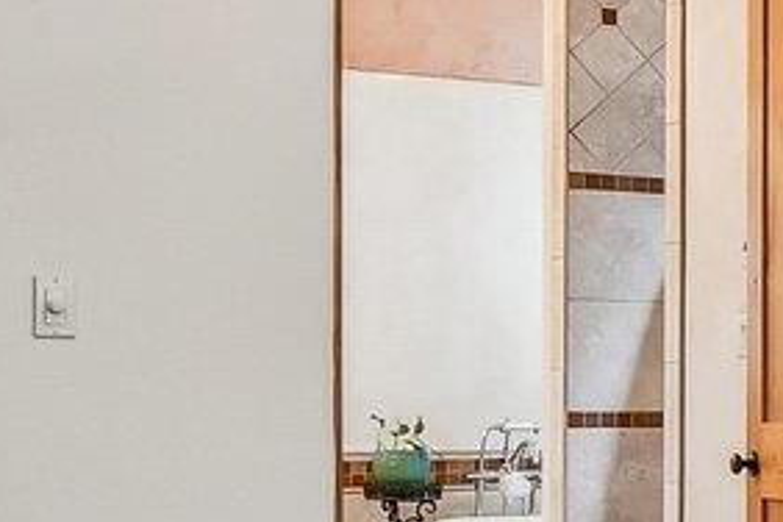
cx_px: 1563
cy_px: 246
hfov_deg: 15.2
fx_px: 2371
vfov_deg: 12.6
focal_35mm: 109
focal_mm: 10
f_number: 8
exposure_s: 1/6
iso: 400
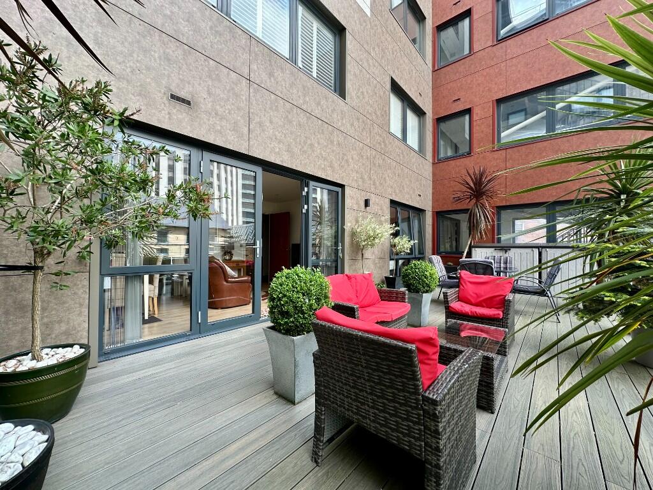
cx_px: 326
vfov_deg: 85.7
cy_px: 245
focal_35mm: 14
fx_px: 264
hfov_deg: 102.1
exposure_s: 1/101
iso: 40
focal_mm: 2.22
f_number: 2.2
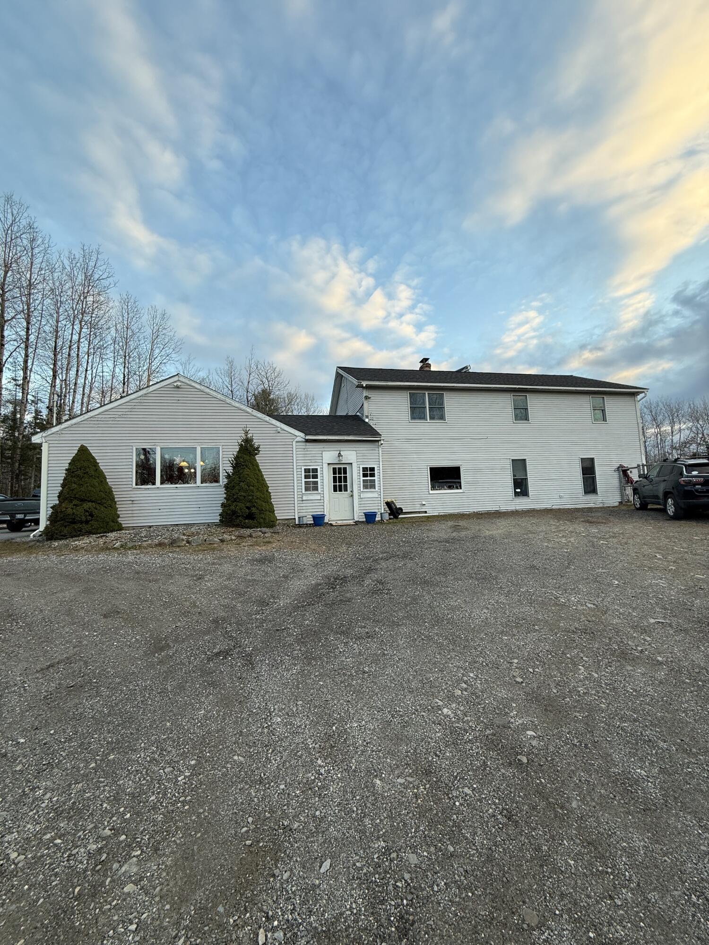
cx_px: 354
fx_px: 382
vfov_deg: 102.1
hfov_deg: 85.7
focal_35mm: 14
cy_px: 472
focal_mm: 2.22
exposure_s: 1/116
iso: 50
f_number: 2.2
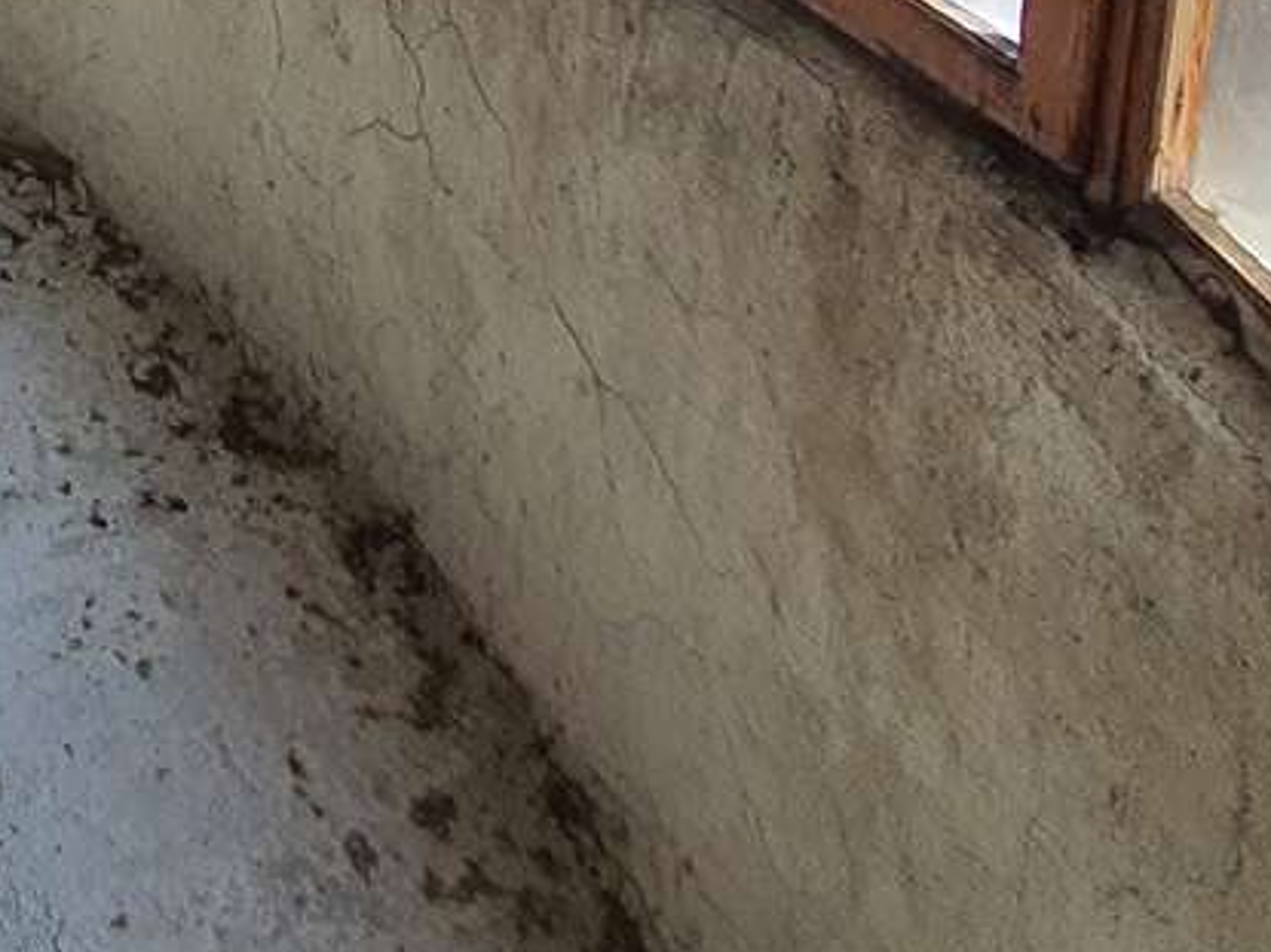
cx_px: -386
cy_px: -669
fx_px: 1725
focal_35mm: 47
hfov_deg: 31.2
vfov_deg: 22.0
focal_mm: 1.8
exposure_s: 1/100
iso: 64
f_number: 2.2
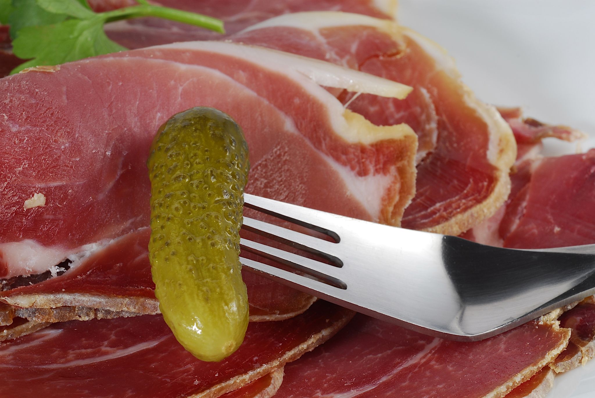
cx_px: 298
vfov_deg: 15.2
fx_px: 1489
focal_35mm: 90
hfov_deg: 22.6
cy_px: 199
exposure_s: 1/160
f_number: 22
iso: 100
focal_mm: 60
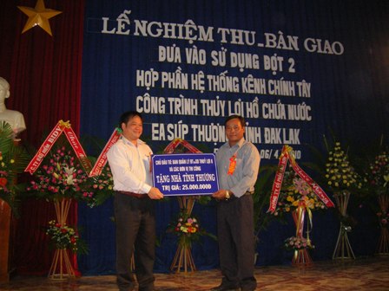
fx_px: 382
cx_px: 194
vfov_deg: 41.8
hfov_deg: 54.0
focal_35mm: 34
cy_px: 146
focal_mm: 5.7
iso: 167
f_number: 2.9
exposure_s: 1/60.1
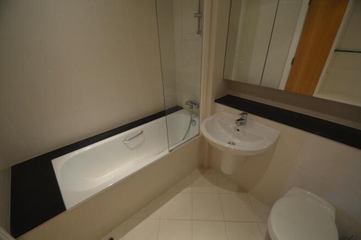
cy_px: 120
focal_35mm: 15
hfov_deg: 100.4
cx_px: 180
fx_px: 150
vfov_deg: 77.2
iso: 640
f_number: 3.5
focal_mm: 10
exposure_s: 1/60
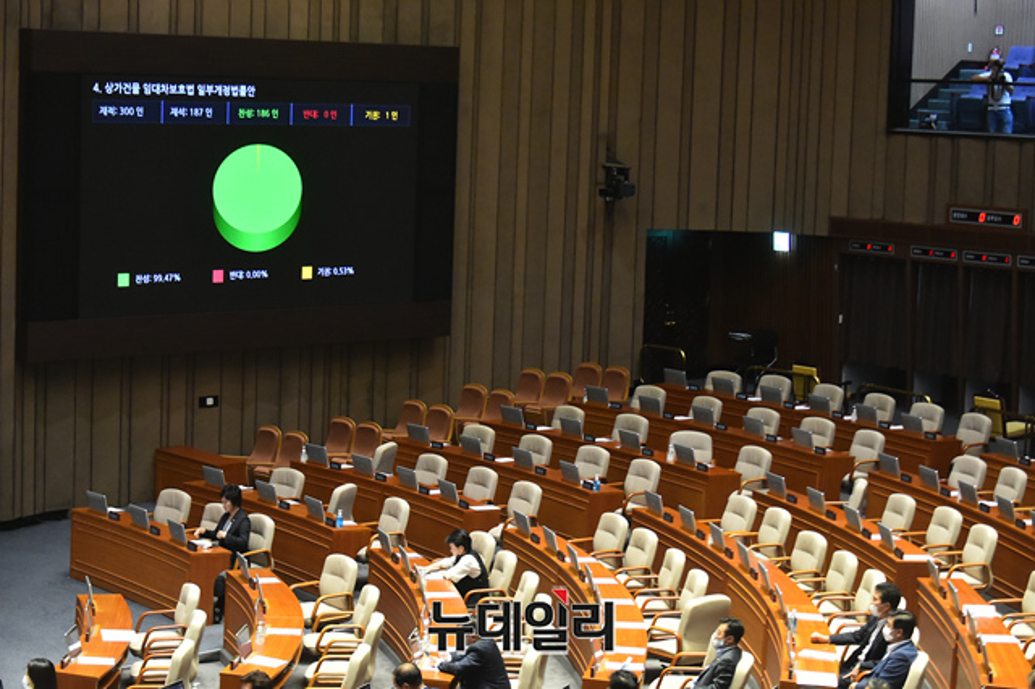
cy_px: 344
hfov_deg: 25.4
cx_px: 518
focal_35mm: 80
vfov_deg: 17.0
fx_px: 2299
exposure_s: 1/250
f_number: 4.5
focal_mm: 80
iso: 8000
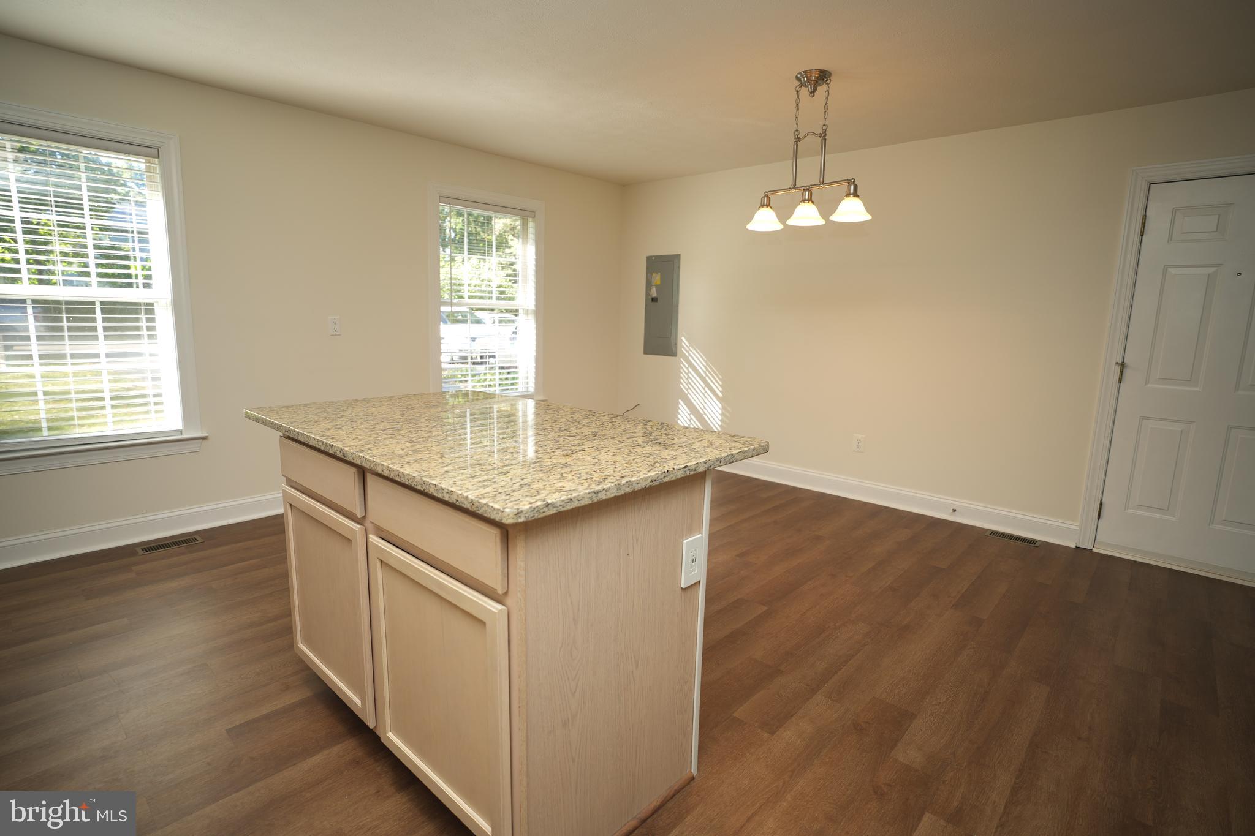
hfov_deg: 91.0
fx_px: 617
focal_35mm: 18
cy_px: 418
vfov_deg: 68.3
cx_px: 628
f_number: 2.8
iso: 100
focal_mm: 17.7
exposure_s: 1/60
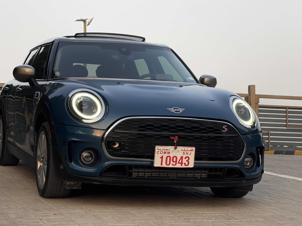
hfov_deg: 24.1
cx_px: 126
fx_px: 707
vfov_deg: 18.2
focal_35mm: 81
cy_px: 124
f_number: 2.2
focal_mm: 7.5
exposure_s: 1/121
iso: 20
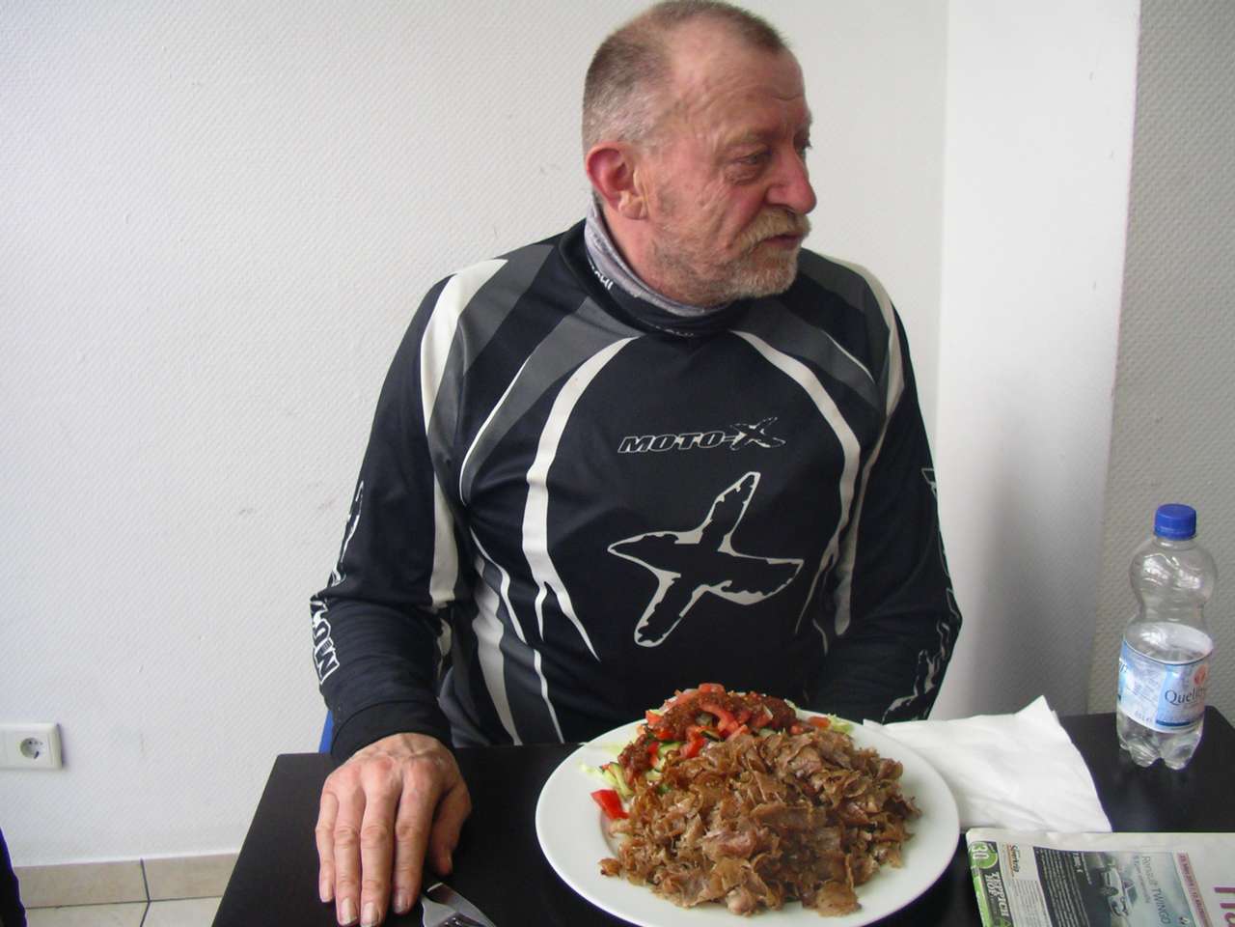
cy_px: 464
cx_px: 618
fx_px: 1320
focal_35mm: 37
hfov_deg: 50.1
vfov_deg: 38.7
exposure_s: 1/50
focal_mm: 5.7
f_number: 2.8
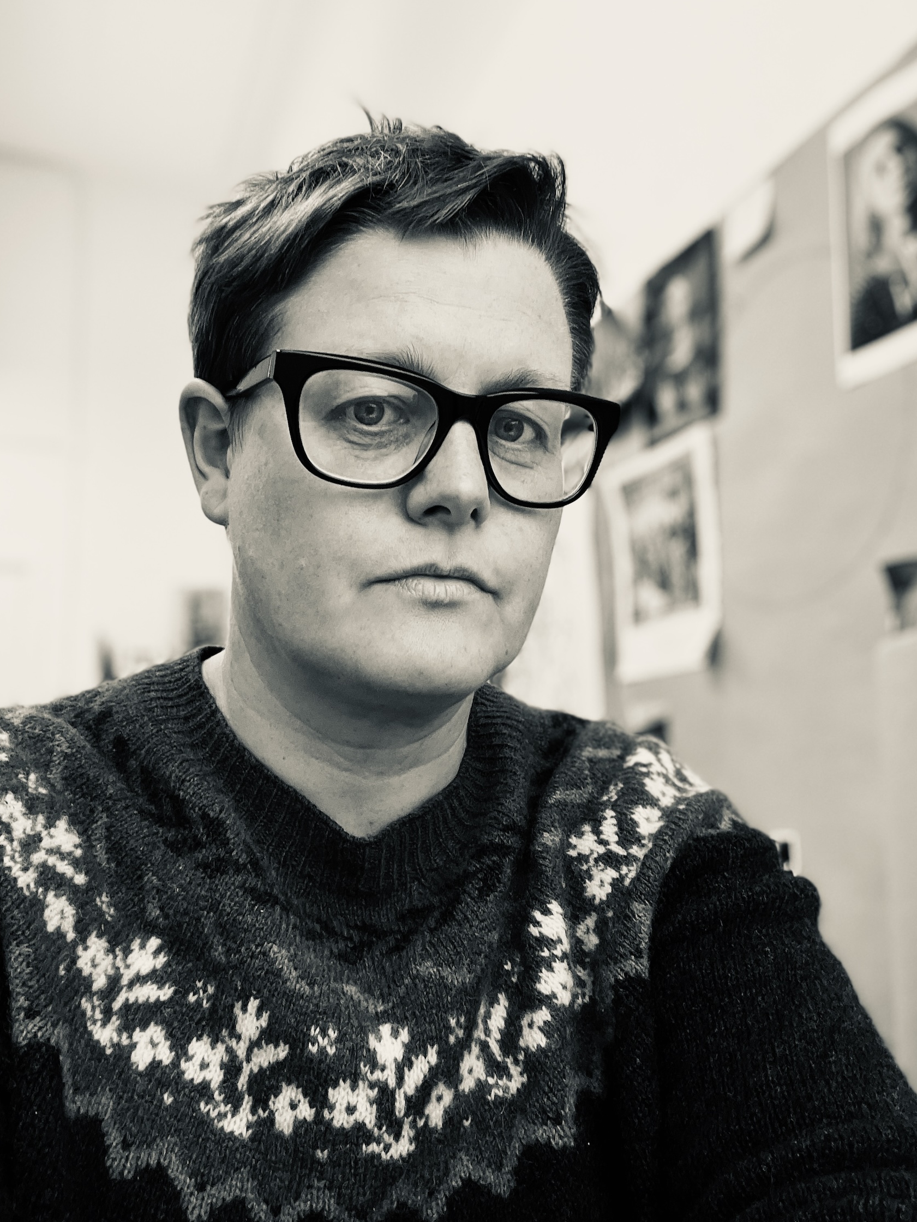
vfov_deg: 58.3
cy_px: 607
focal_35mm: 31
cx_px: 457
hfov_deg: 45.4
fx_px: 1095
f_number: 2.2
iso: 100
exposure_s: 1/50
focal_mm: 2.71
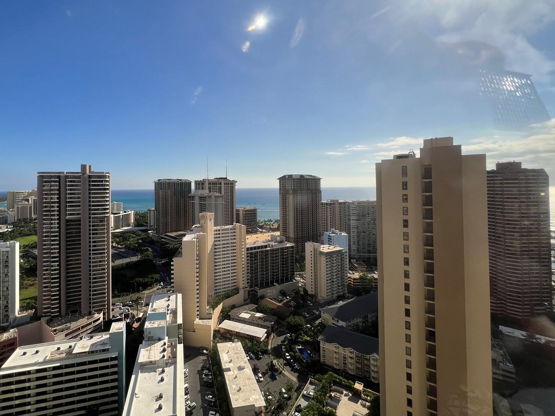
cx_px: 224
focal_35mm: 16
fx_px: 257
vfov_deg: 77.8
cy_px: 182
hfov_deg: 93.4
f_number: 1.8
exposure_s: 1/1263
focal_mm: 1.57
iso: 32
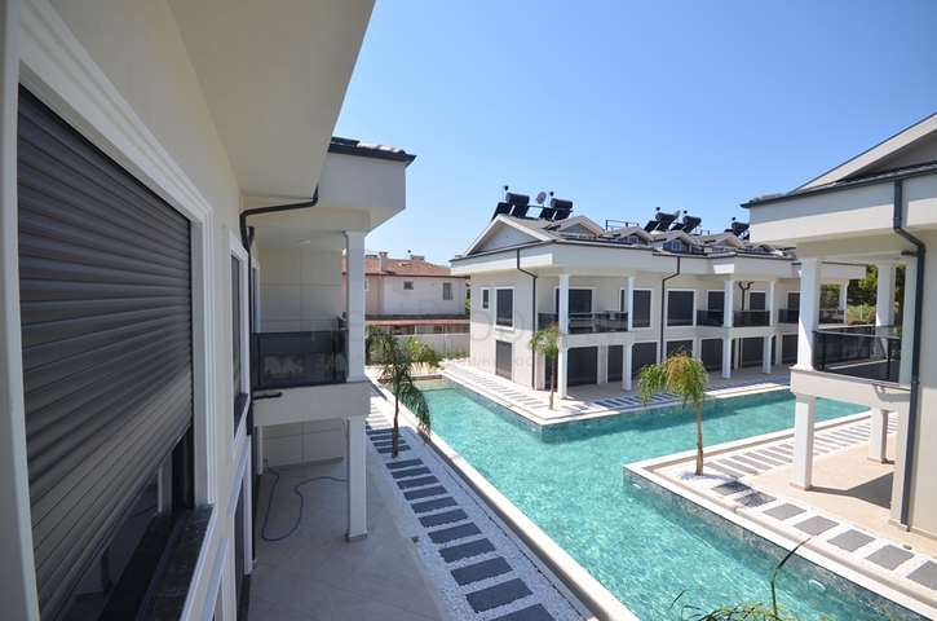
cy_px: 310
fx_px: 390
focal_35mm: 15
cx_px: 468
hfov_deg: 100.5
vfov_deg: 77.1
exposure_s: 1/250
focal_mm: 10
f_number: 8
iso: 100
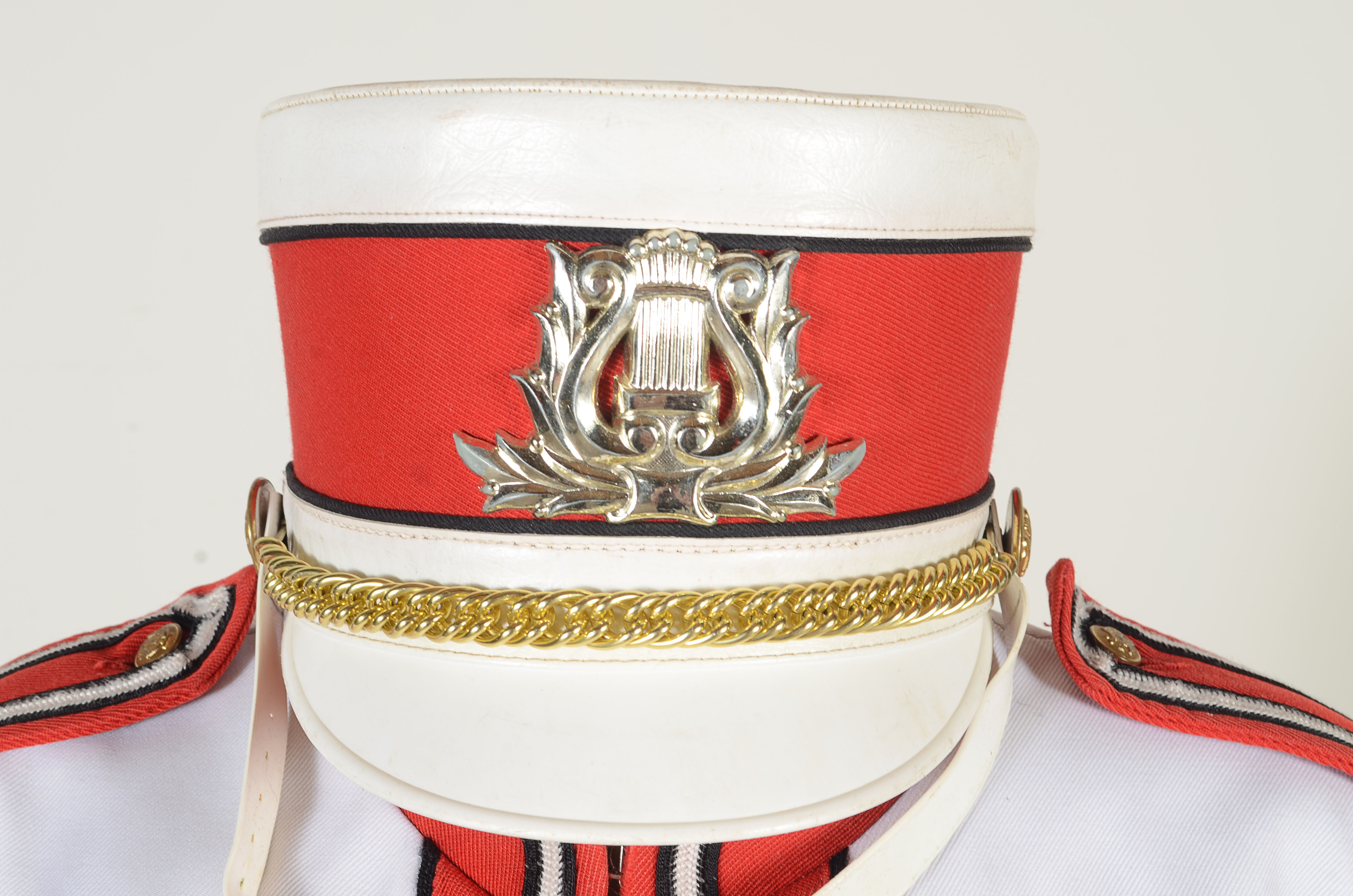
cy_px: 448
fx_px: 2250
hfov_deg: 33.5
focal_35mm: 60
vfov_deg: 22.5
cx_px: 676
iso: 100
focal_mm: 40
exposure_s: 1/60
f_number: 11
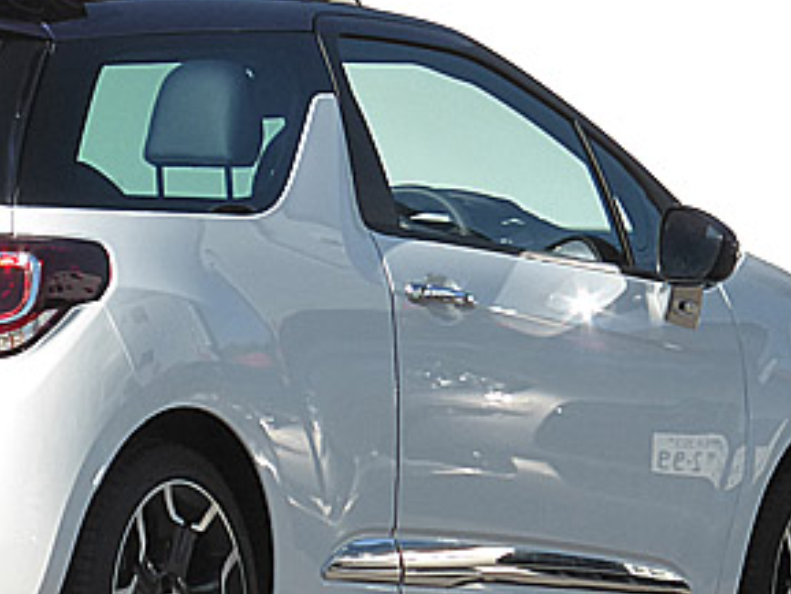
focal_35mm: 487
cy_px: 222
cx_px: 101
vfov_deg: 3.1
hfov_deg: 4.1
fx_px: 11133
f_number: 5.5
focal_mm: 35.6
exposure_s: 1/500
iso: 160
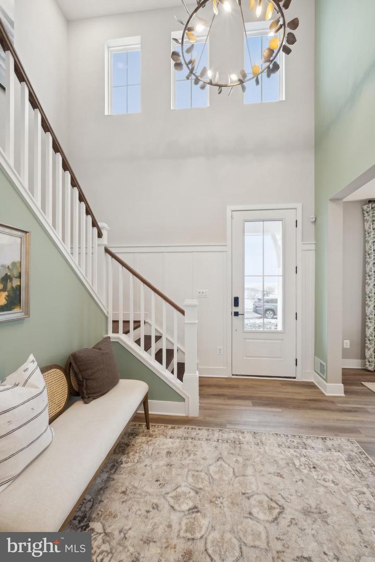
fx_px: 234
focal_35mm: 15
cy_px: 281
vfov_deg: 100.4
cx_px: 188
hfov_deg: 77.3
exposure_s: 1/30
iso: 400
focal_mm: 10
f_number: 8
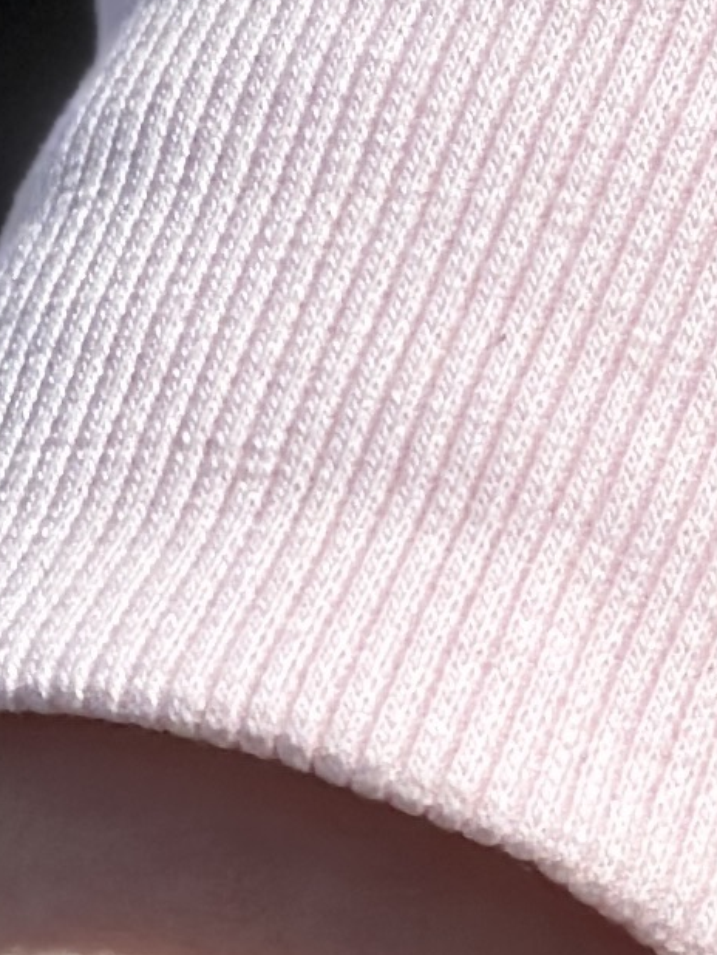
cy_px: 865
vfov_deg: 6.3
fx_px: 8638
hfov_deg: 4.7
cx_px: 1303
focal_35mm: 313
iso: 100
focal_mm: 6.86
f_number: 1.78
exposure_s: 1/13699
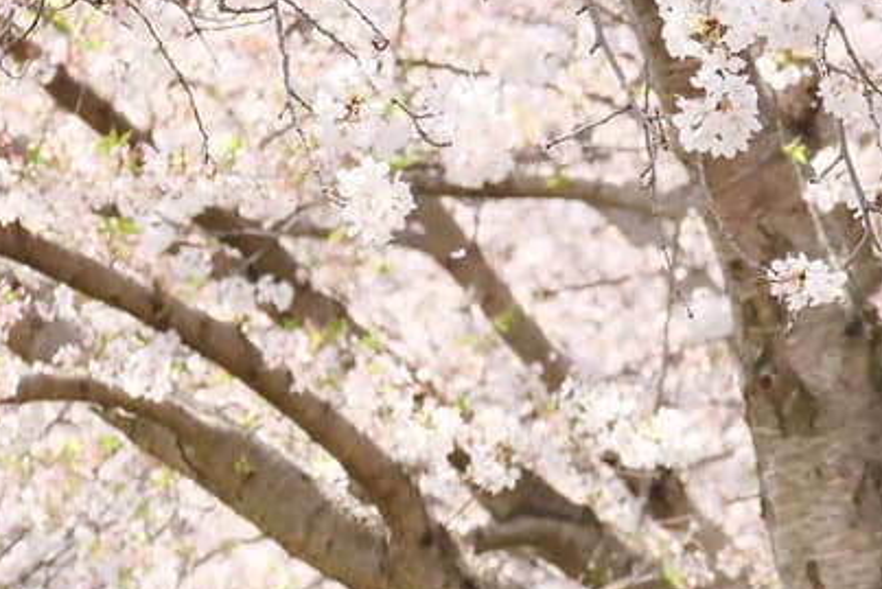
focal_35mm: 568
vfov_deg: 2.4
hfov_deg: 3.6
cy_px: 7
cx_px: 1388
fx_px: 13920
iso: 800
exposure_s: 1/250
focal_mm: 106
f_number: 8
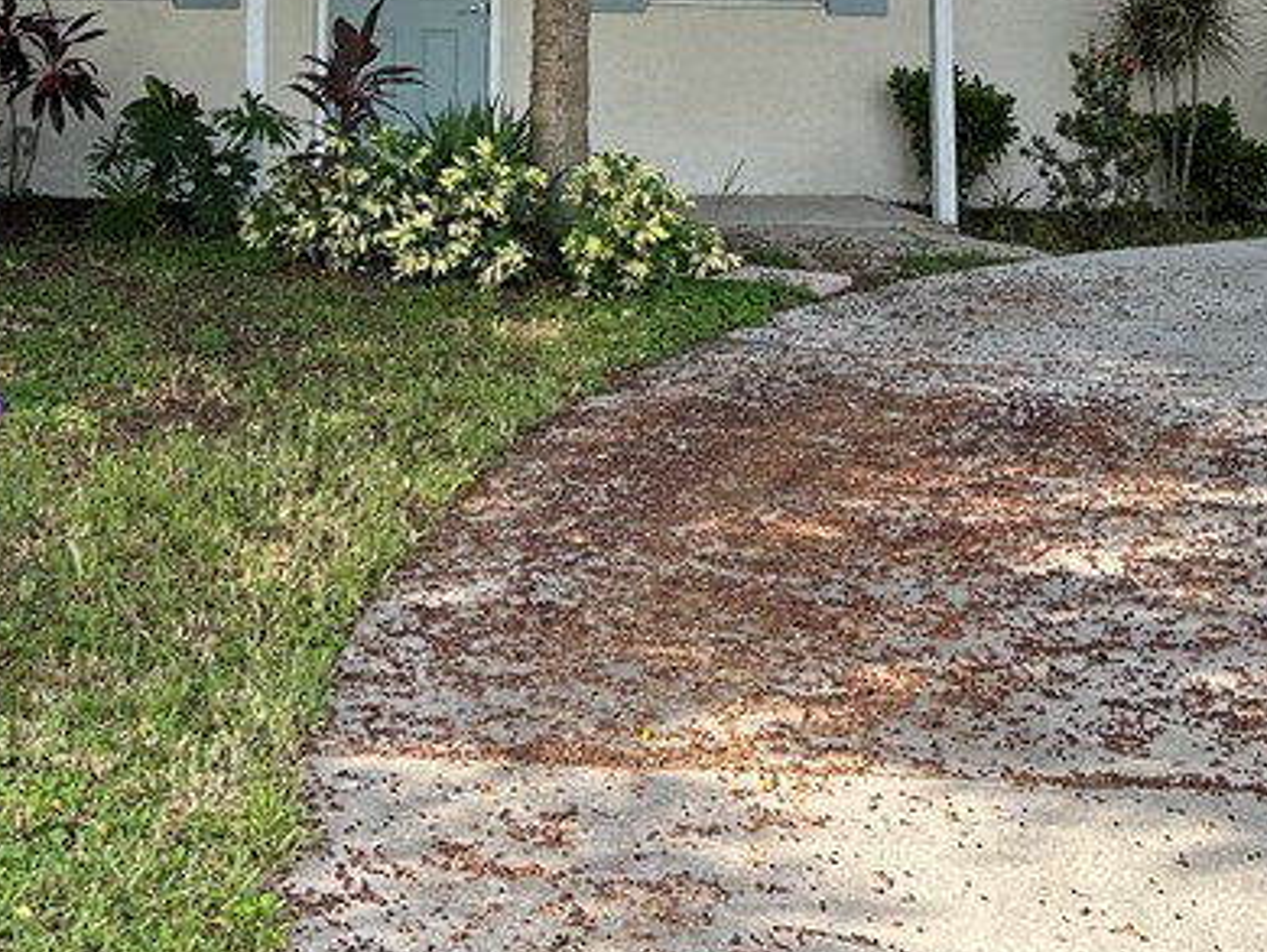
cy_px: -156
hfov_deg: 30.6
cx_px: 523
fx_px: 2307
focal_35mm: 63
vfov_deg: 21.8
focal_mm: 6.86
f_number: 1.78
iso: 80
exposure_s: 1/779
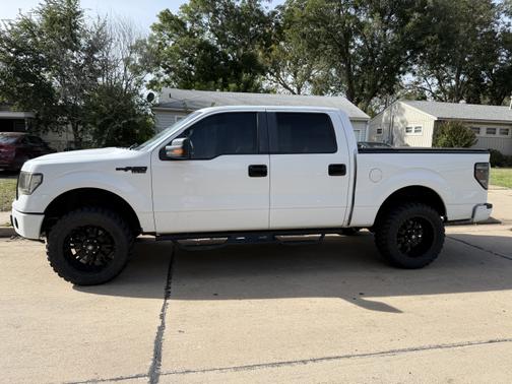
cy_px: 192
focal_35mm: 24
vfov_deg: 56.8
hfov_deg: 71.6
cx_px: 256
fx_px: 355
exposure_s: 1/2907
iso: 80
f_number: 1.78
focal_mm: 6.76
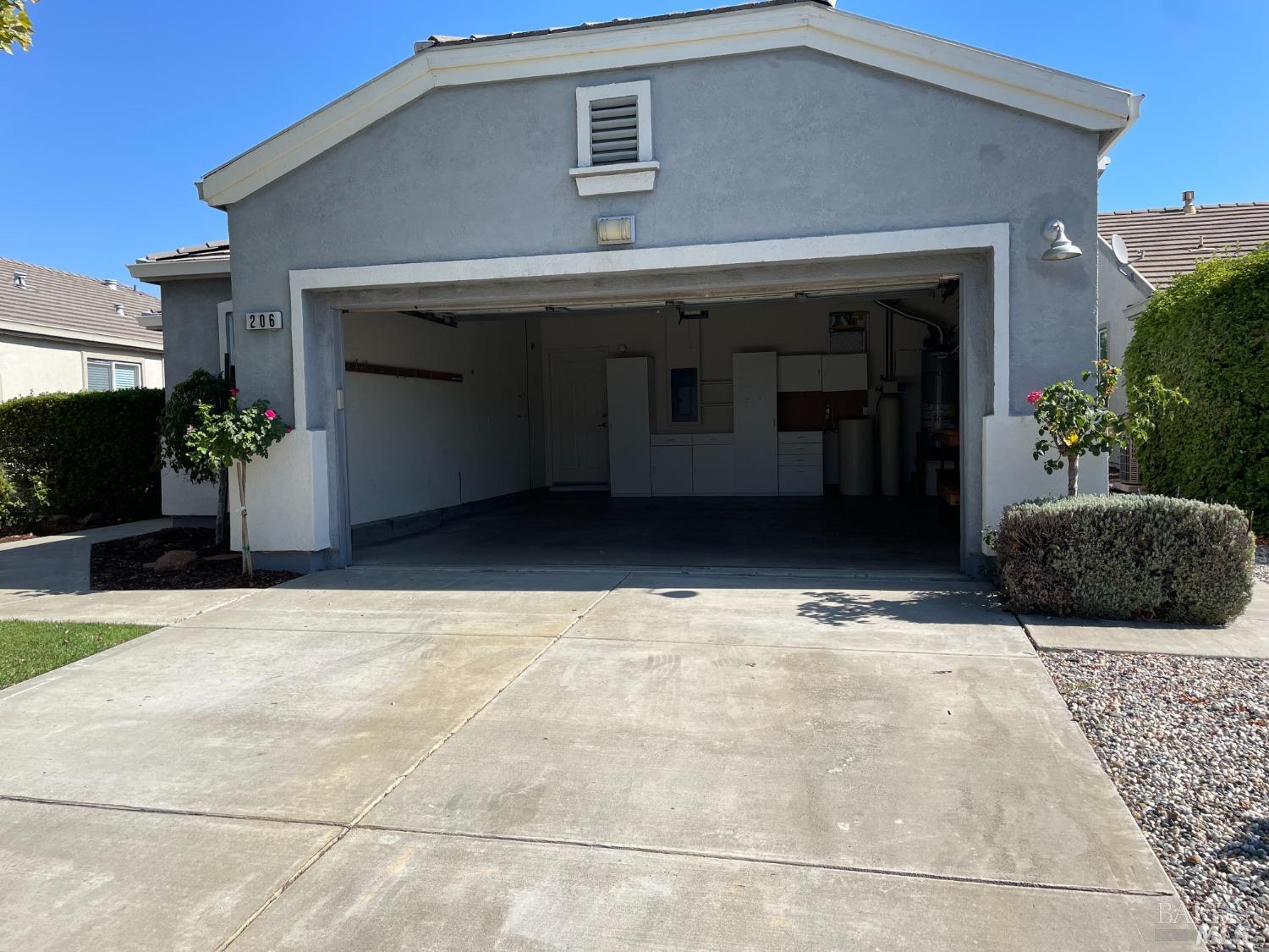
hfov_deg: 67.3
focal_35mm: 26
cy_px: 476
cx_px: 634
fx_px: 953
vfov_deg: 53.1
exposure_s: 1/2882
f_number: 1.6
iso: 32
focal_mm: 4.2
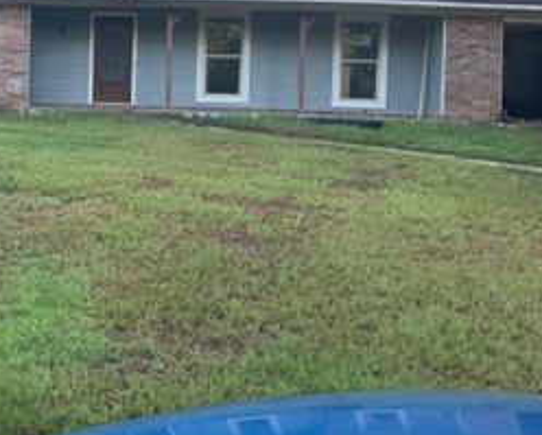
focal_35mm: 57
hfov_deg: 31.9
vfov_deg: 26.6
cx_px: 92
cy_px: 152
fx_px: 915
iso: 32
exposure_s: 1/120
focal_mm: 3
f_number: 1.8
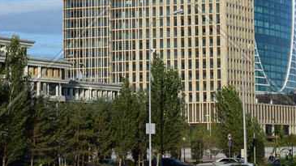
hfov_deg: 13.9
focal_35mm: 155
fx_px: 1216
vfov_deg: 7.7
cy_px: -37
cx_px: 152
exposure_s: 1/800
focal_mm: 62
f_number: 7.1
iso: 200
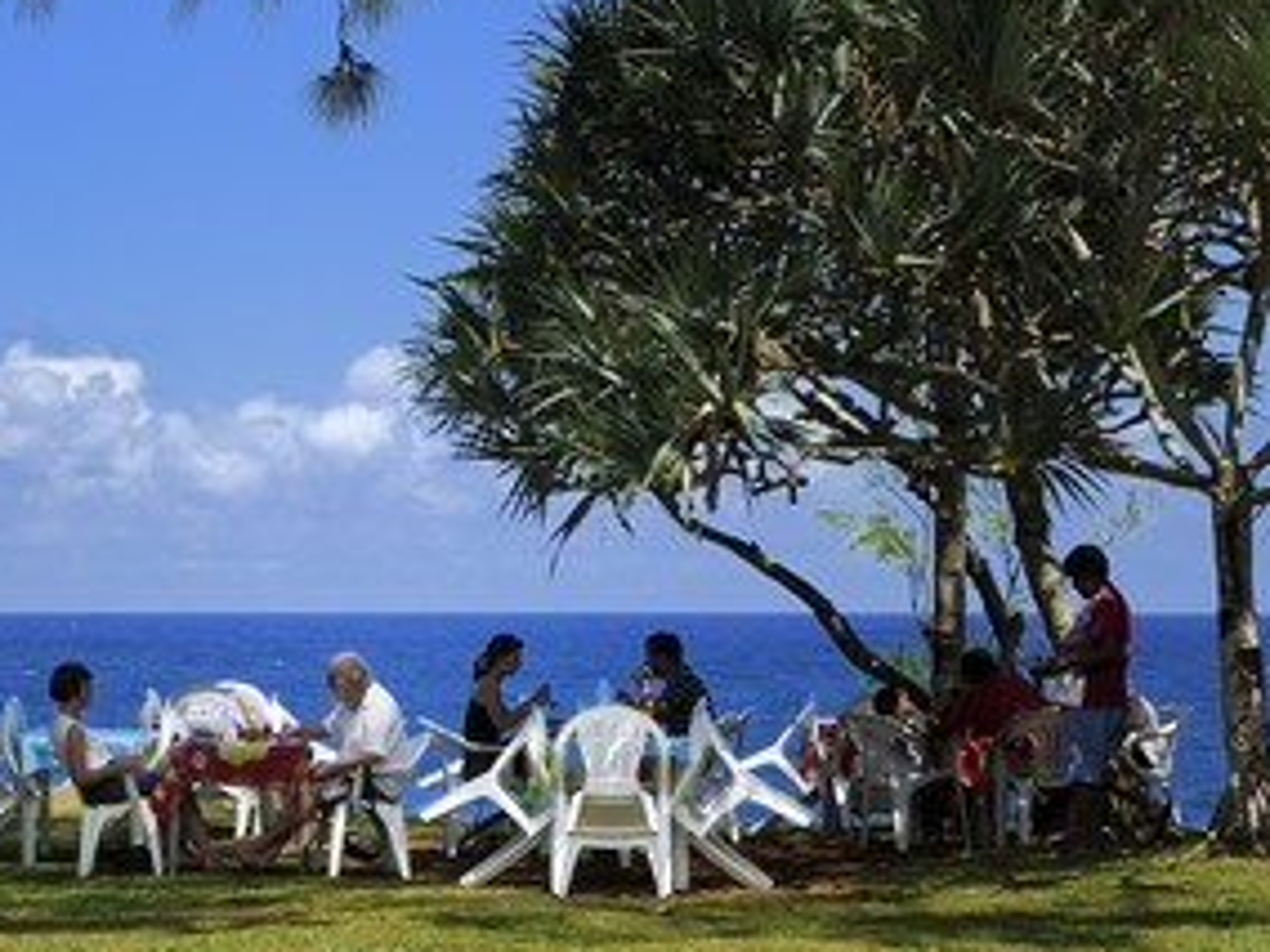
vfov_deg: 11.3
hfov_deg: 15.0
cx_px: 385
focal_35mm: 131
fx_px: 4806
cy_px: 425
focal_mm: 92
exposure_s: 1/250
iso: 200
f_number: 14
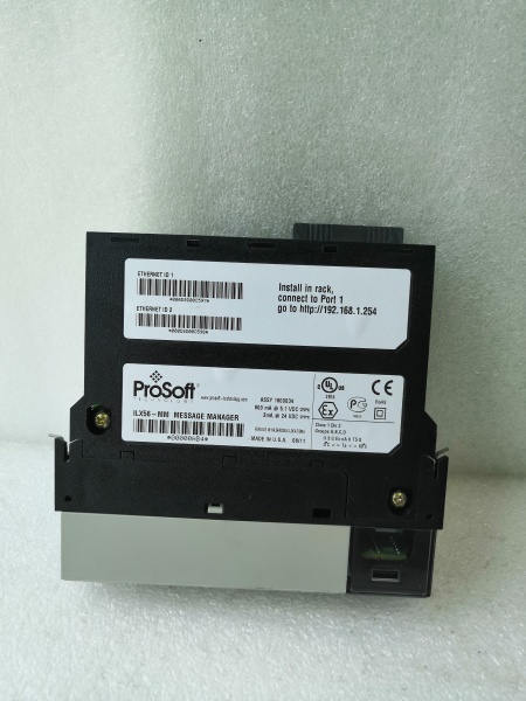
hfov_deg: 51.4
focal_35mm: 27
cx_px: 263
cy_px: 350
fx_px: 547
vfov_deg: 65.3
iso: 64
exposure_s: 1/120
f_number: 1.8
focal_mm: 3.95
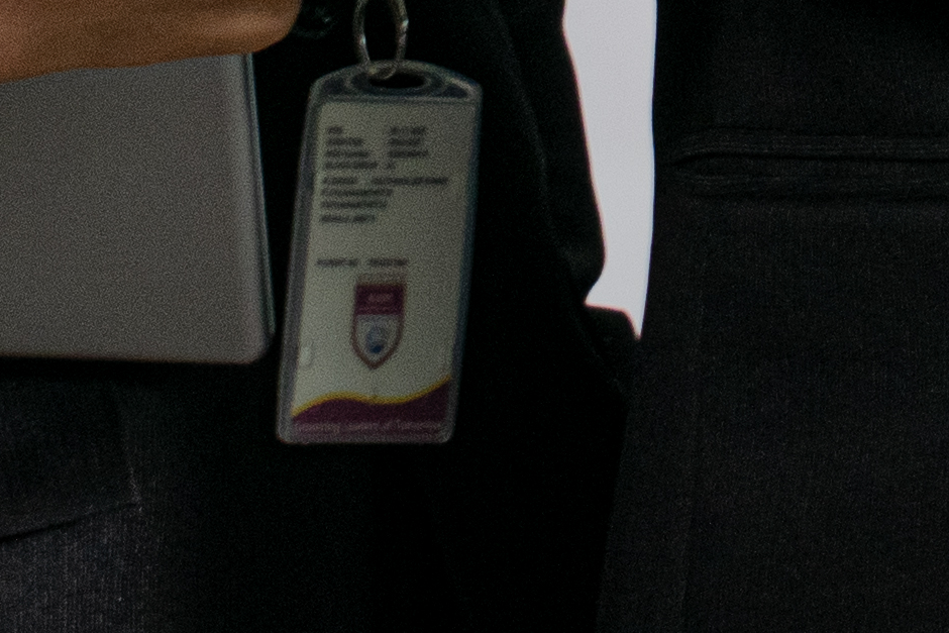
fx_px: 10097
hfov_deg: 5.4
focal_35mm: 383
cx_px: 1240
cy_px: -1240
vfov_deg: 3.5
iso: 160
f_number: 5
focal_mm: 40
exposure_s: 1/100
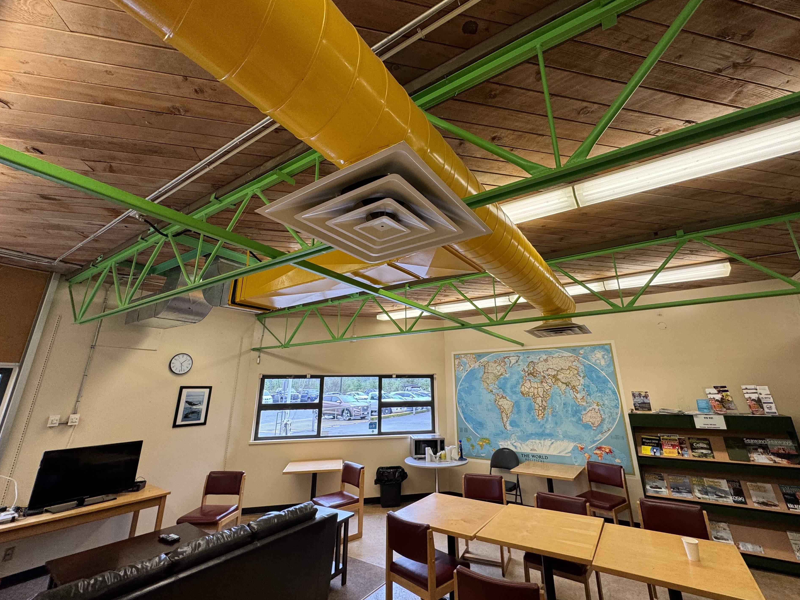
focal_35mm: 15
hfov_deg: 98.2
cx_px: 411
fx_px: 347
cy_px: 283
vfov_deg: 81.7
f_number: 2.2
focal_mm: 2.22
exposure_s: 1/120
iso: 160
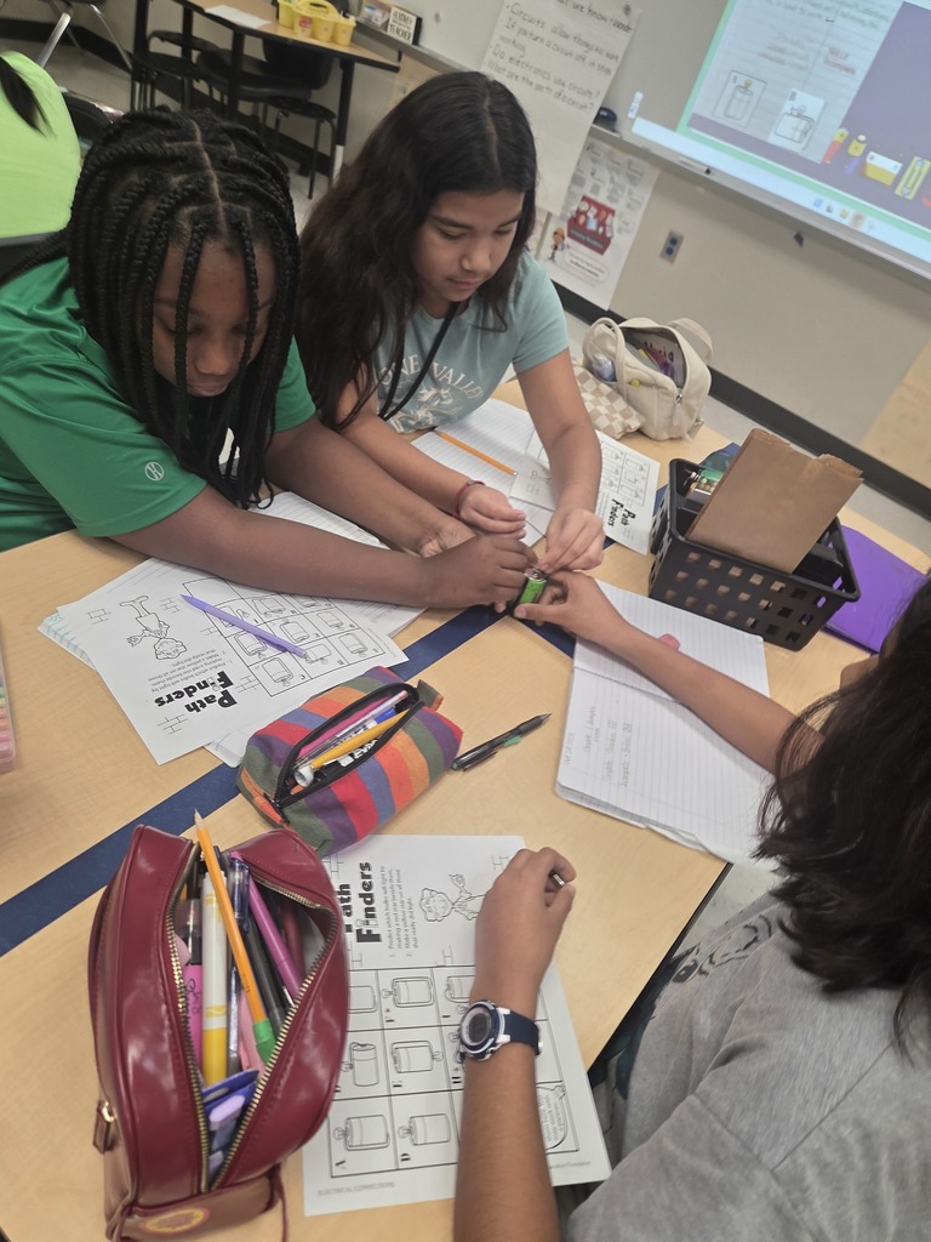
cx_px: 466
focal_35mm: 23
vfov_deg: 73.9
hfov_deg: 58.9
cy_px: 621
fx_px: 825
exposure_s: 1/50
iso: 50
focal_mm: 5.4
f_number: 1.8
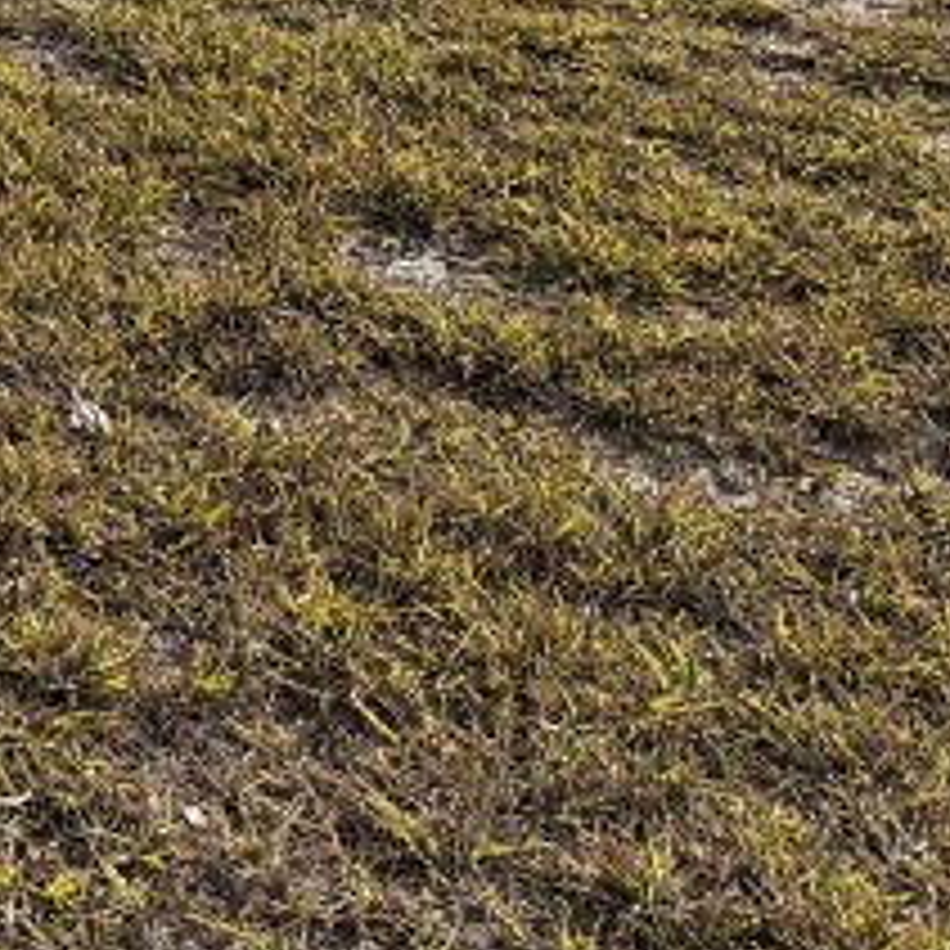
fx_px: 3198
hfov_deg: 13.4
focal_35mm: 103
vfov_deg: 15.1
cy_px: -657
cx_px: -1189
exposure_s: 1/5319
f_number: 1.78
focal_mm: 6.76
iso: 100
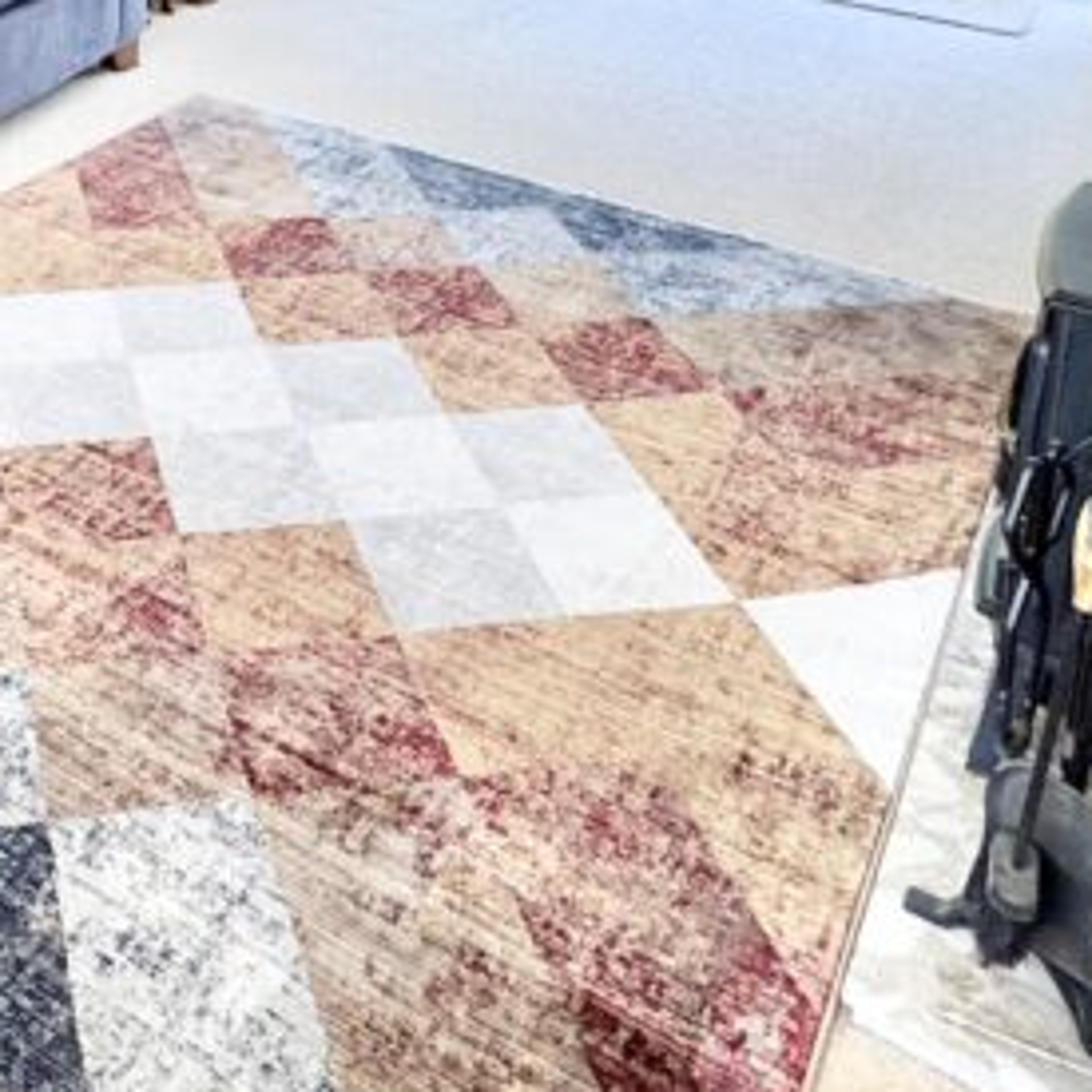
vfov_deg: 31.7
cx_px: -195
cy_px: -167
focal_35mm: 46
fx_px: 1642
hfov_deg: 31.3
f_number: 2.2
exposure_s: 1/100
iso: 125
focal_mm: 2.22
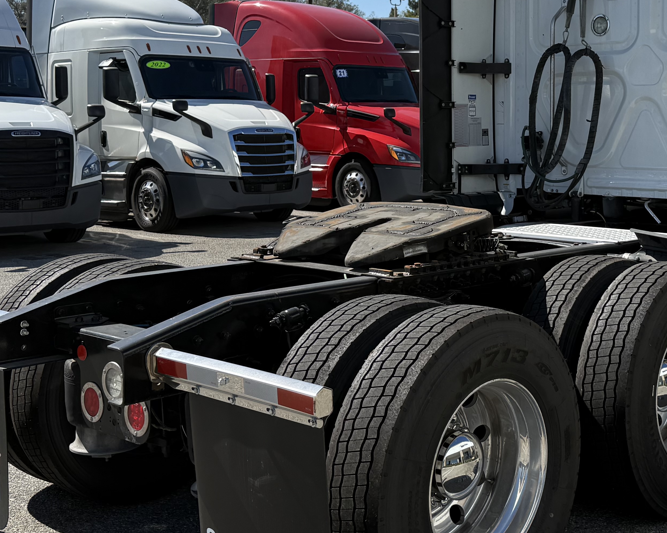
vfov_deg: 27.8
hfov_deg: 34.3
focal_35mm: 54
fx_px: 1066
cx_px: 466
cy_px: 155
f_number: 1.78
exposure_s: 1/4405
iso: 80
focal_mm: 6.76
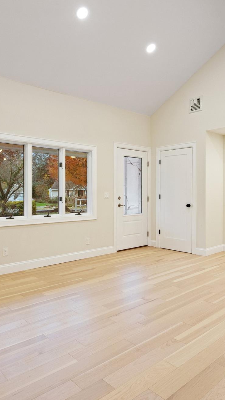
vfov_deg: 71.9
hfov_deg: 44.4
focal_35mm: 26
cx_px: 117
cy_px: 201
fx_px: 276
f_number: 5.6
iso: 500
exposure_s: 1/10
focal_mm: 16
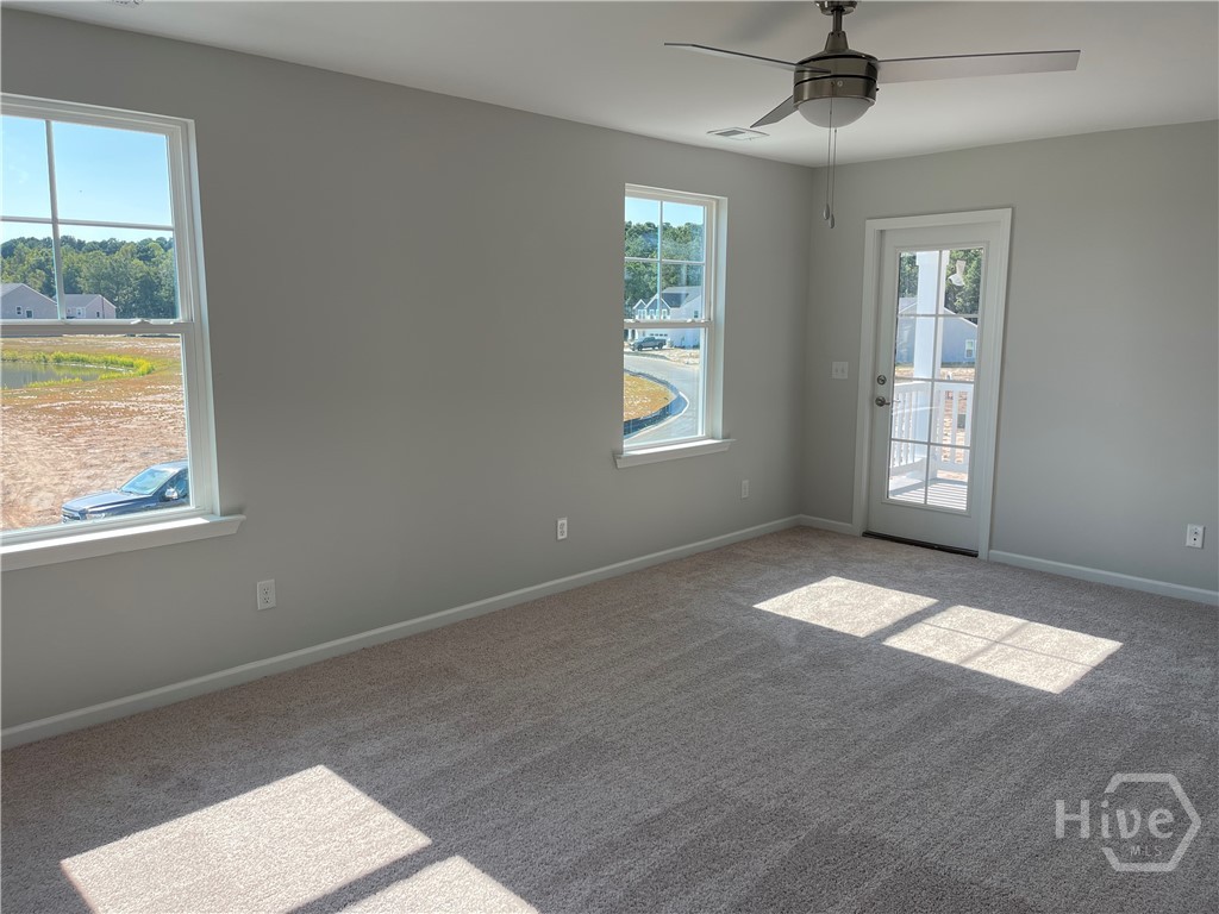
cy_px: 457
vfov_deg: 54.9
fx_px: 880
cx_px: 610
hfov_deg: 69.4
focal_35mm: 25
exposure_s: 1/664
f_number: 1.6
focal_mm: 5.1
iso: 32
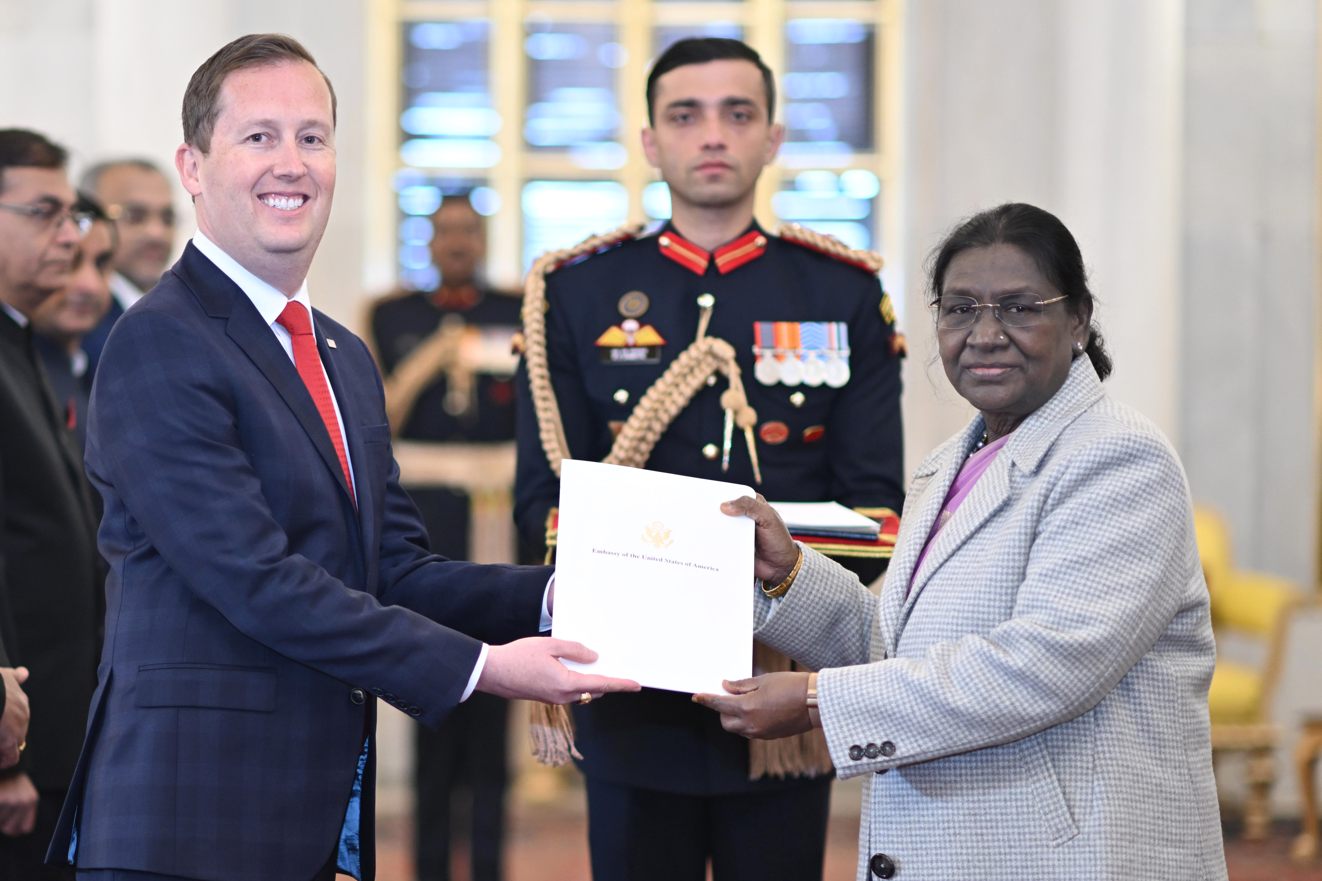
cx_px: 661
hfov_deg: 23.9
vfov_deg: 16.1
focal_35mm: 85
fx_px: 3121
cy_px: 440
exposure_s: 1/200
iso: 1000
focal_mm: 85
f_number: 1.6
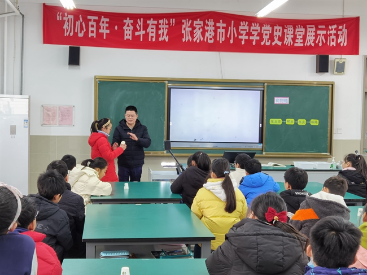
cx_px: 184
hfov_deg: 36.8
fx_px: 551
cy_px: 138
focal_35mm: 52
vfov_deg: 28.0
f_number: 1.9
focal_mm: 6.71
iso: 160
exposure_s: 1/50
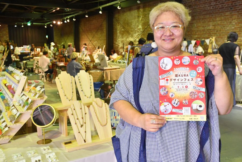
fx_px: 242
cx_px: 121
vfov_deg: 36.9
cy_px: 81
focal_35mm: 36
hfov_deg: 53.1
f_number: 5.6
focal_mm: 24
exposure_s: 1/60
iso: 1600
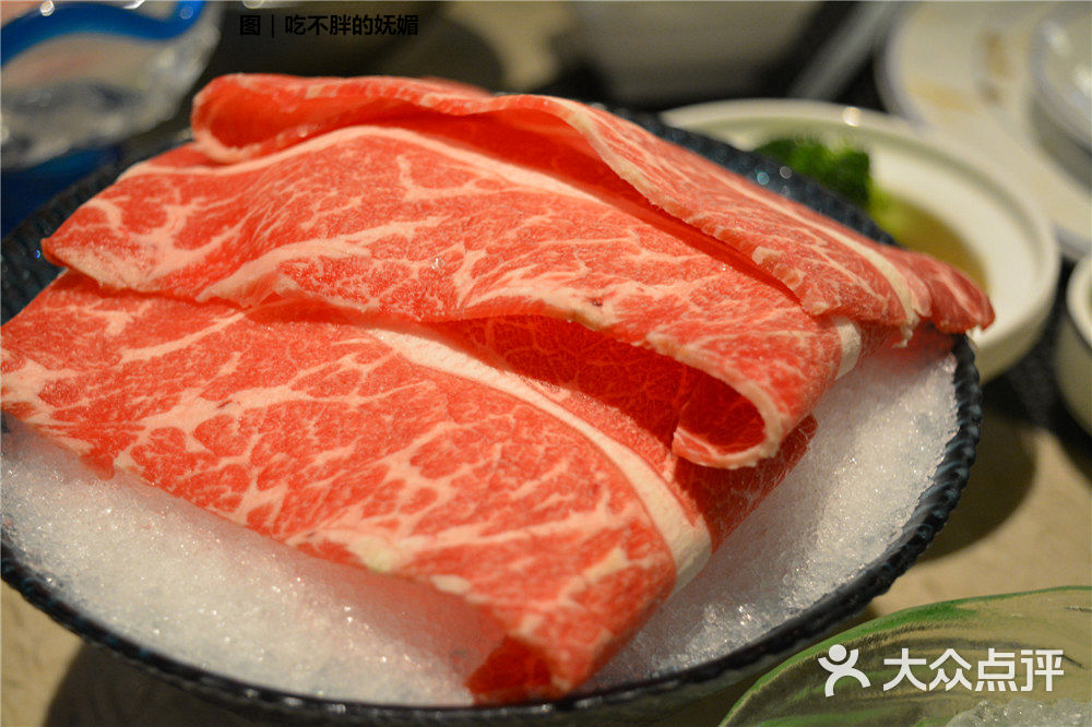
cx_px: 546
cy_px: 364
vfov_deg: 26.5
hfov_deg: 38.9
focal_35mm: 51
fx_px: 1546
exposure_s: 1/30
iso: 1600
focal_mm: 34
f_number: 4.5
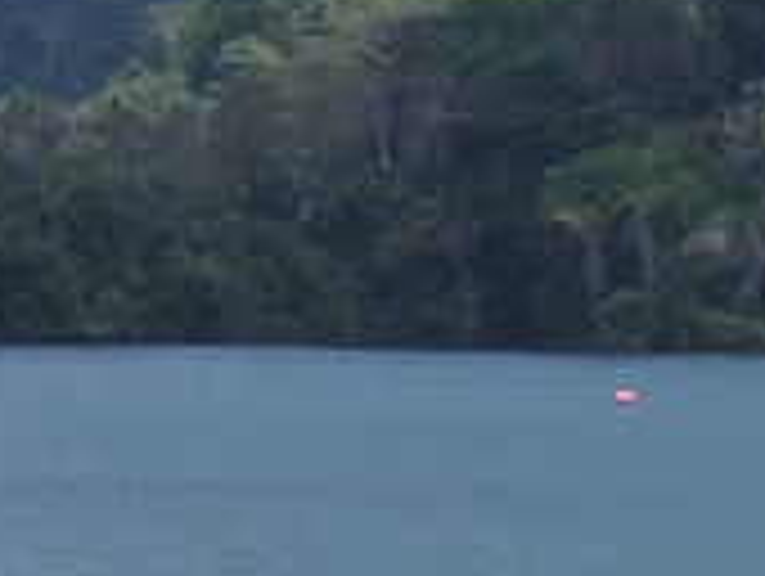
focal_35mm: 941
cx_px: 1264
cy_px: 148
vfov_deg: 1.6
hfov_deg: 2.1
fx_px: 20825
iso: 100
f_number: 4.5
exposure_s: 1/1600
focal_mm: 22.3
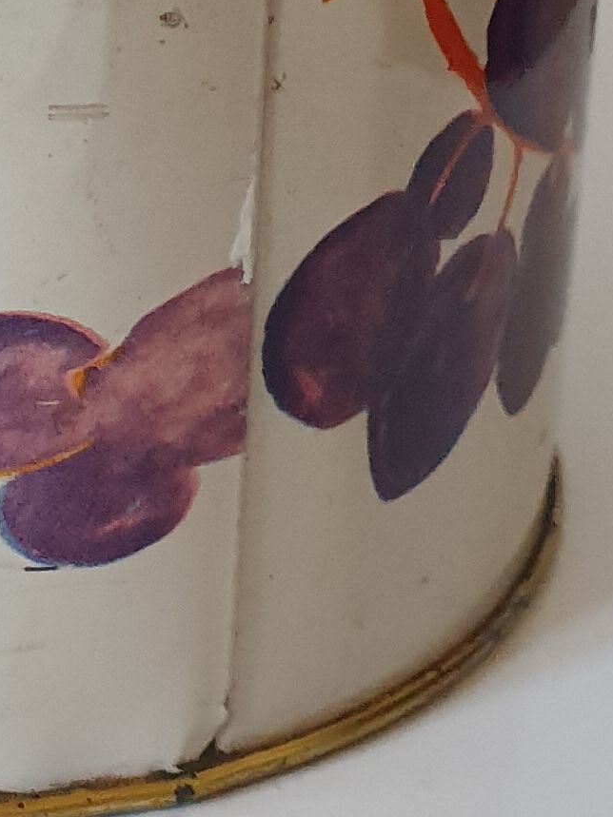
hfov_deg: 11.8
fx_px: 2881
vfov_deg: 15.6
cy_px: -142
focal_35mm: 122
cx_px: -210
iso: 320
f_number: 2.4
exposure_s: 1/50
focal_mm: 4.32
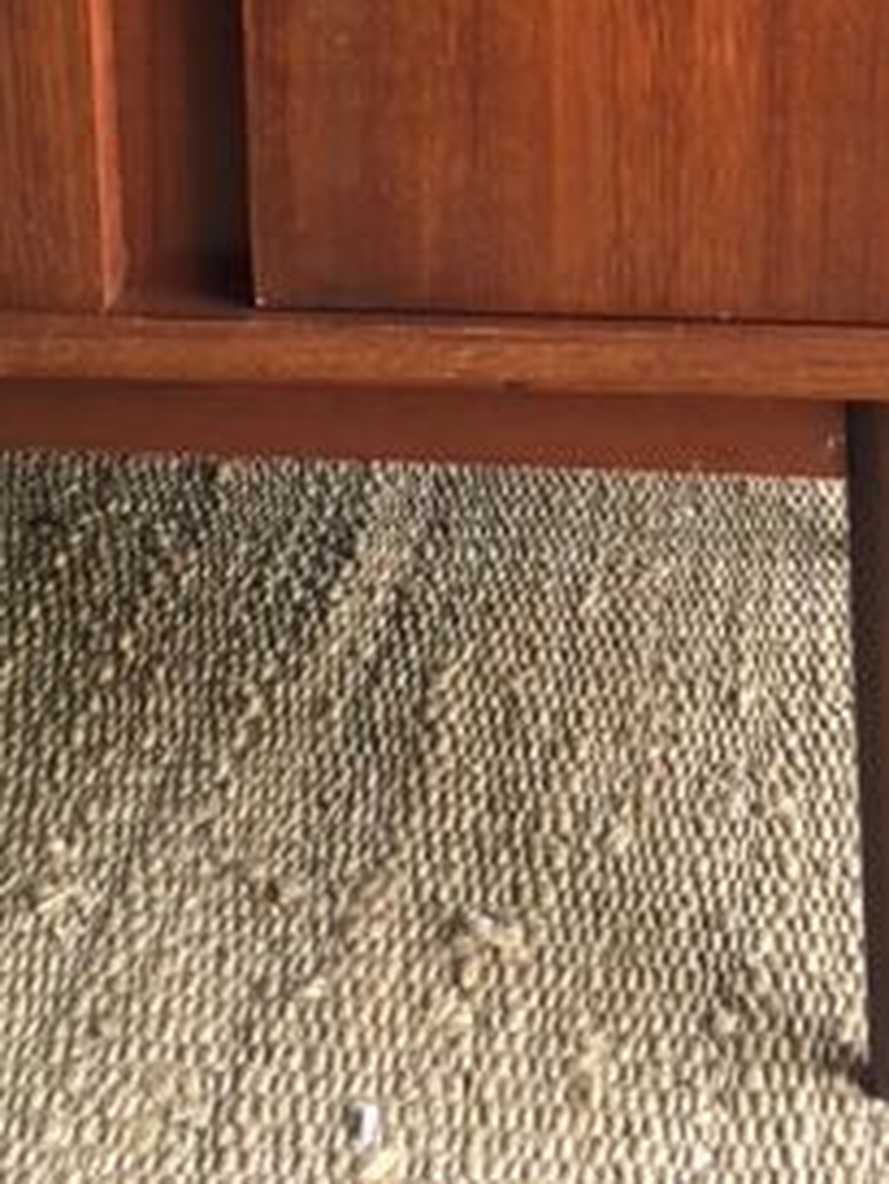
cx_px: 880
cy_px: -143
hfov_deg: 20.9
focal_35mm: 68
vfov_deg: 26.2
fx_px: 2327
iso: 50
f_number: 2.2
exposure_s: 1/33
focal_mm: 4.15
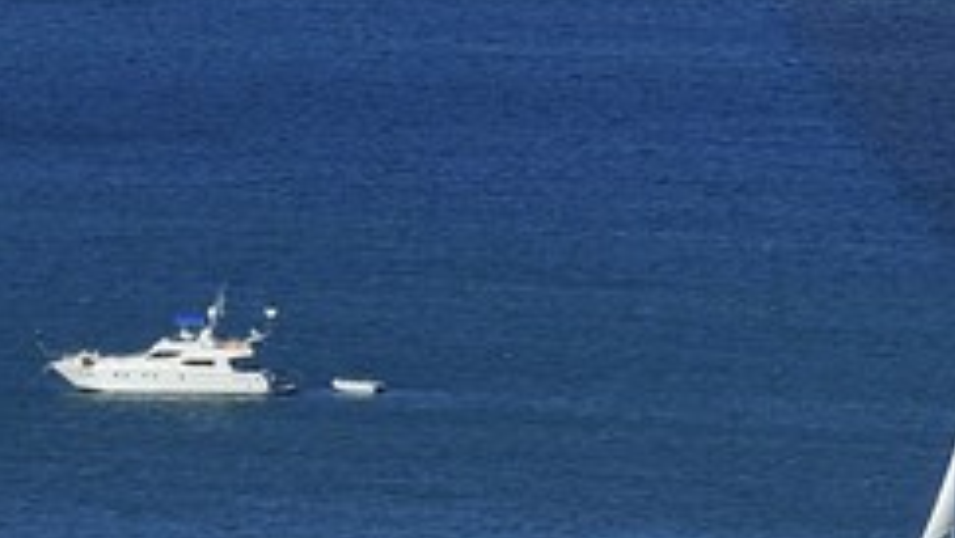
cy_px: -844
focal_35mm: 1378
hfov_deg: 1.6
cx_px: 2154
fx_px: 34914
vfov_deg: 0.9
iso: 200
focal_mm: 200
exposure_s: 1/200
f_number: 16
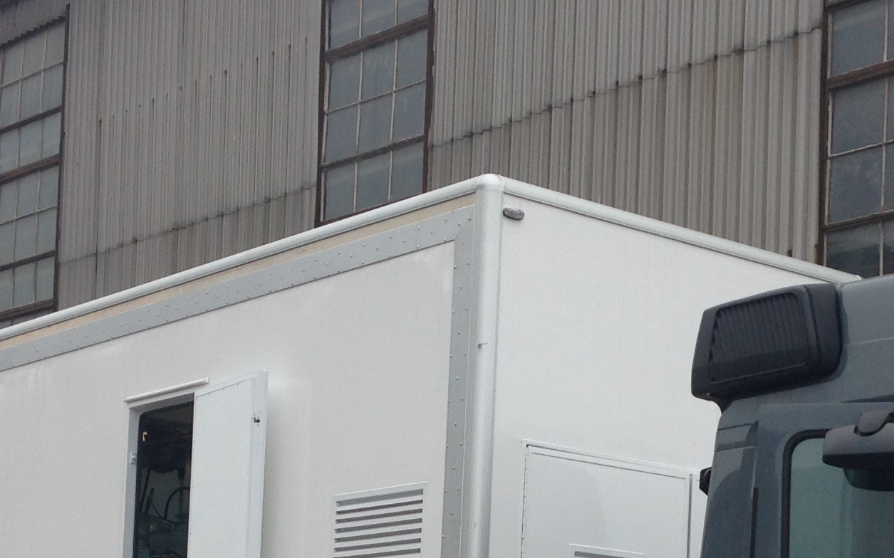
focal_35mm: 91
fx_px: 2217
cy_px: 658
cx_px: 561
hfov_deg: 22.7
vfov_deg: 14.0
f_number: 2.4
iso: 50
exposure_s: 1/369
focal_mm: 4.12
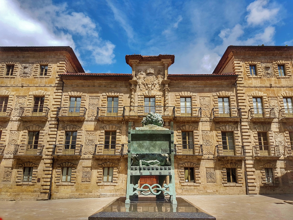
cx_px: 146
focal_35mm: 26
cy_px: 110
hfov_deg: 67.3
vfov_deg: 53.1
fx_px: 220
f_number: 1.7
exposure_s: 1/2344
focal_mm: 4.2
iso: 40
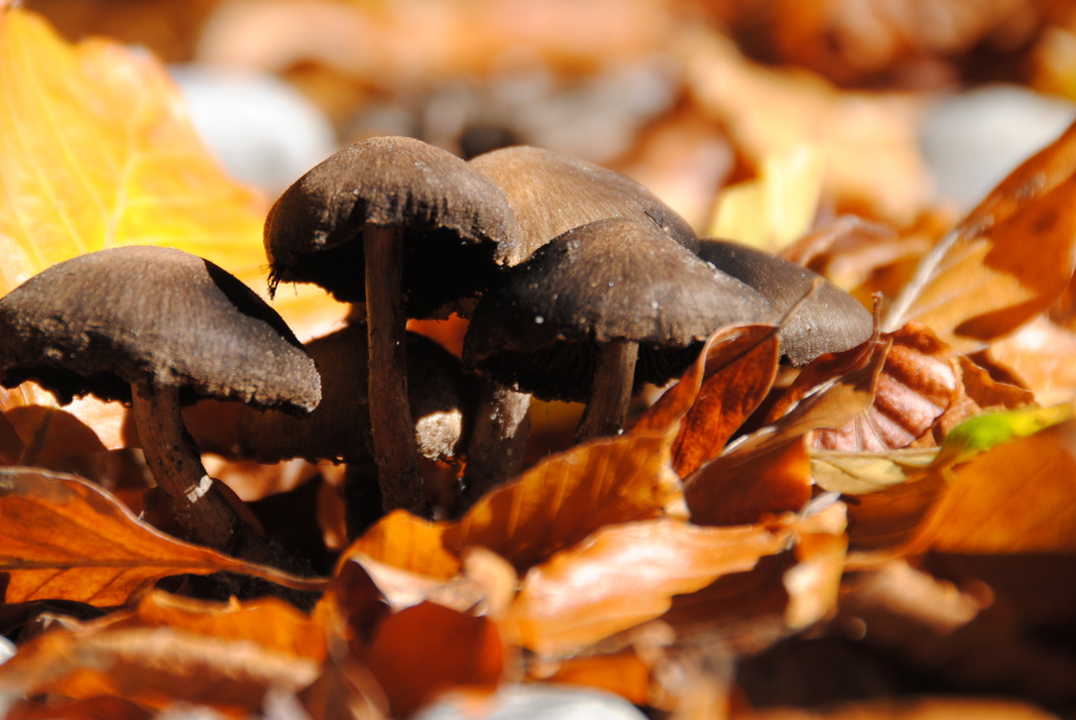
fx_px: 11579
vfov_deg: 3.6
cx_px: 414
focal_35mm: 387
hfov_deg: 5.3
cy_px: 268
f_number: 5.6
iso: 100
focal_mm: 200
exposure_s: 1/200
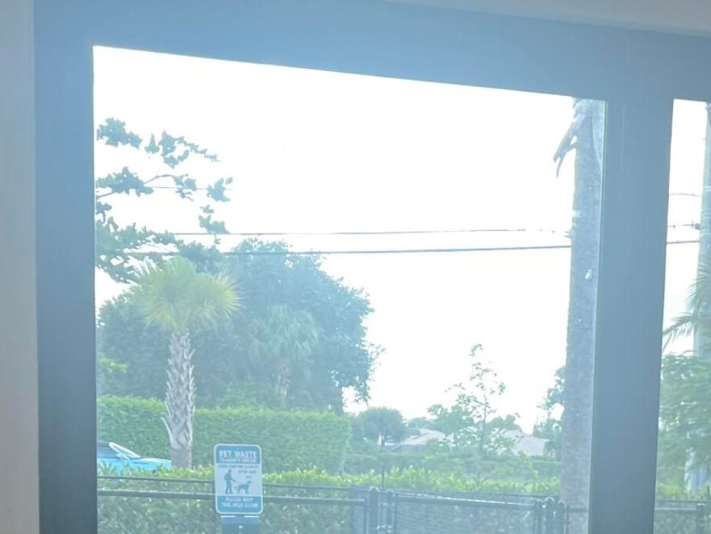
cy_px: 770
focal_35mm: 85
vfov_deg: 16.1
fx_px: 1746
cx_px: 633
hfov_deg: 22.5
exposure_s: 1/120
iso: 32
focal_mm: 5.7
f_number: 1.5
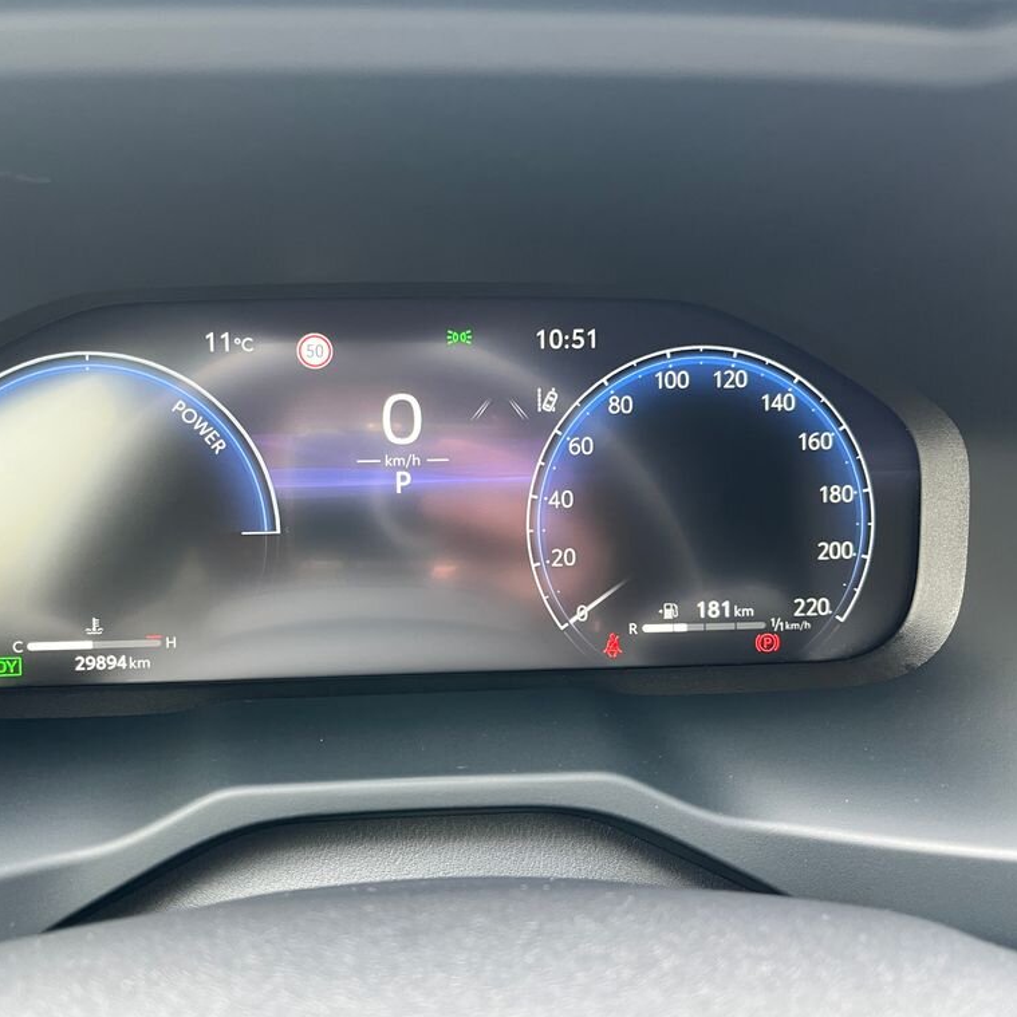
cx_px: 402
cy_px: 504
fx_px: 1030
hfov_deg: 52.1
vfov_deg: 52.5
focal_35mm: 31
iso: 125
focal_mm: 5.1
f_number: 1.6
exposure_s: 1/66
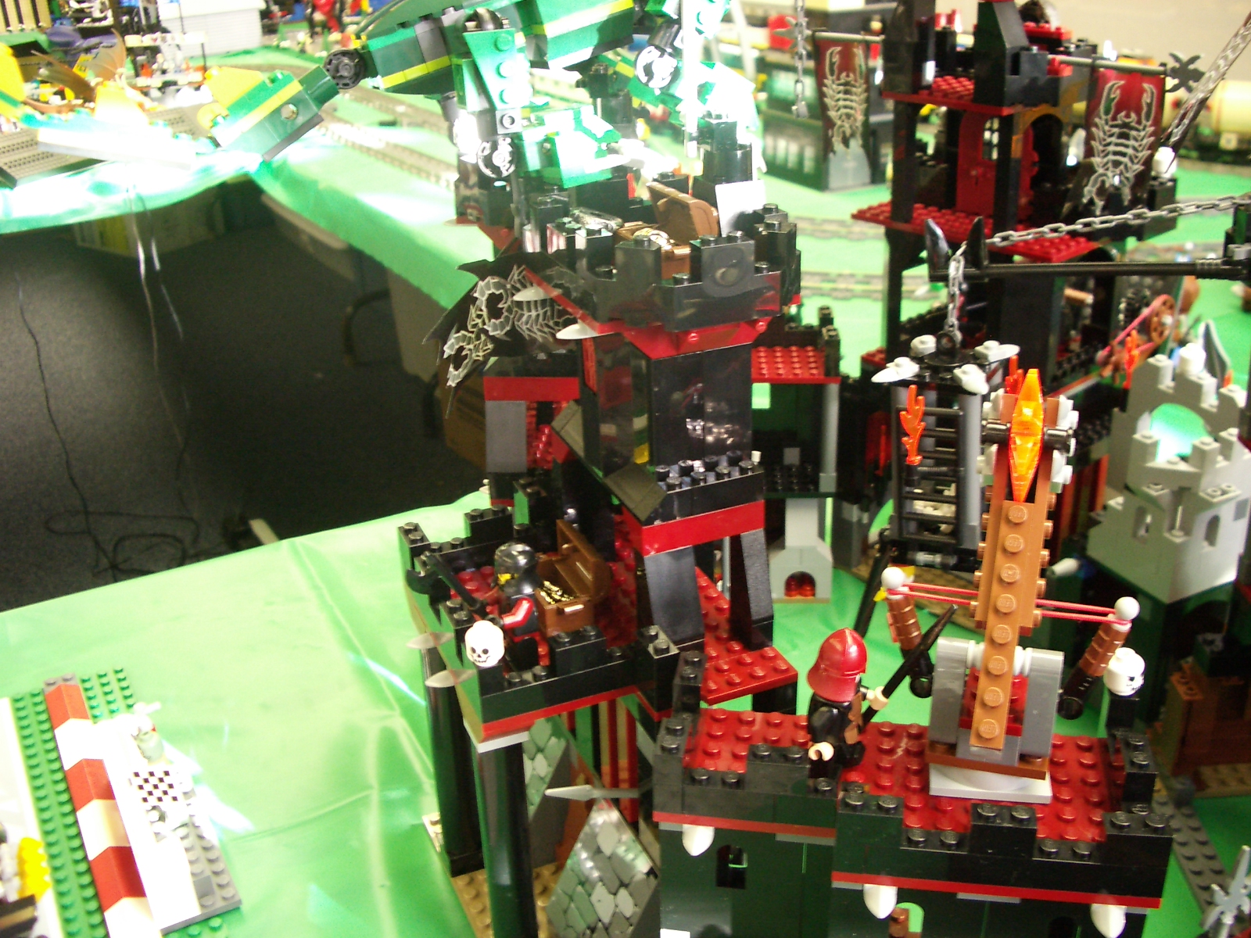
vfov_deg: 40.7
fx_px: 1265
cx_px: 626
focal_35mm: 35
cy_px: 469
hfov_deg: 52.6
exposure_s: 1/15
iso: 200
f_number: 2.6
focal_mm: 5.8
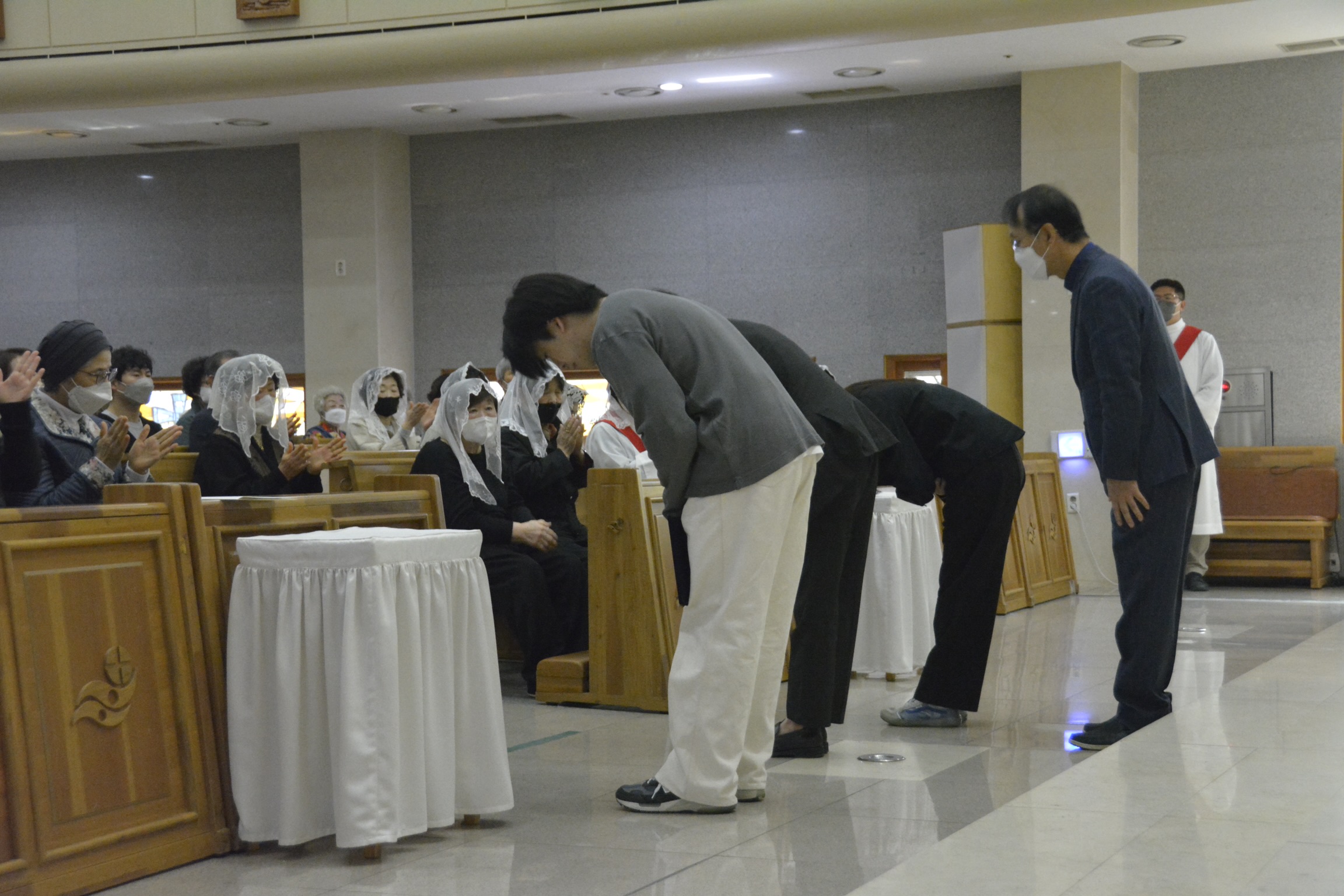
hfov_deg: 35.1
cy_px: 448
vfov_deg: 23.8
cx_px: 672
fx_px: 2128
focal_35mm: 57
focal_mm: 38
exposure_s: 1/125
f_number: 5.6
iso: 6400
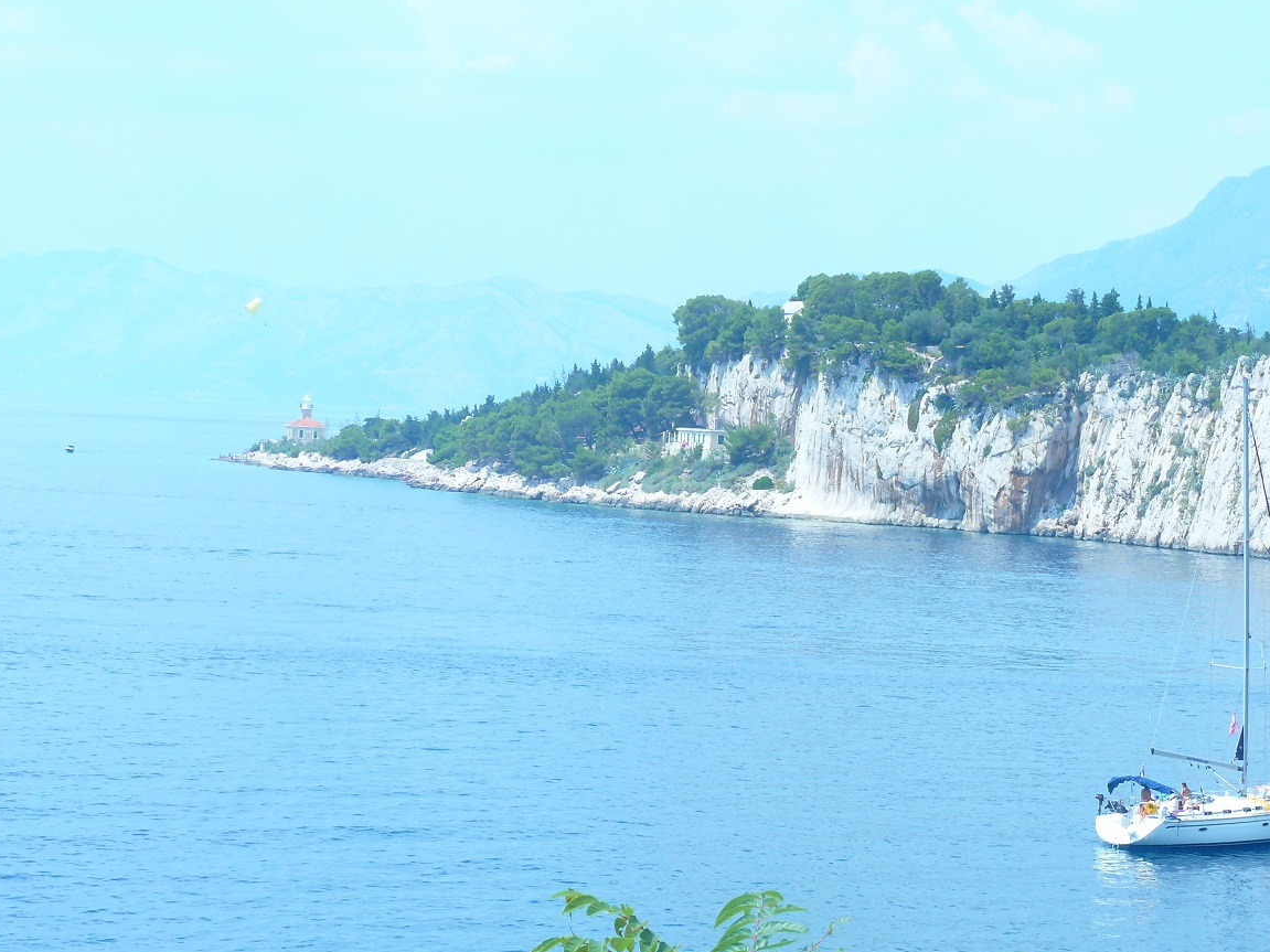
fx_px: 3815
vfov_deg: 14.2
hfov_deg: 18.9
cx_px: 743
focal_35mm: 104
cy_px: 469
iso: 100
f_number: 5.6
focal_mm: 17.3
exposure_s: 1/250
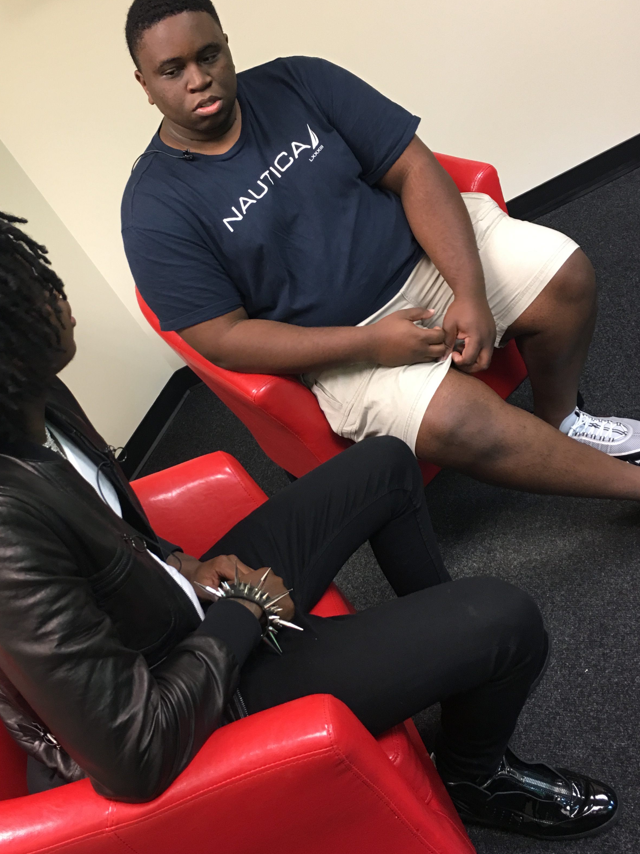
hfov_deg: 38.5
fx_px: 912
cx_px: 254
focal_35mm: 37
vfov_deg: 50.1
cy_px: 403
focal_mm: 4.15
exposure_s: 1/15
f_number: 2.2
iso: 50
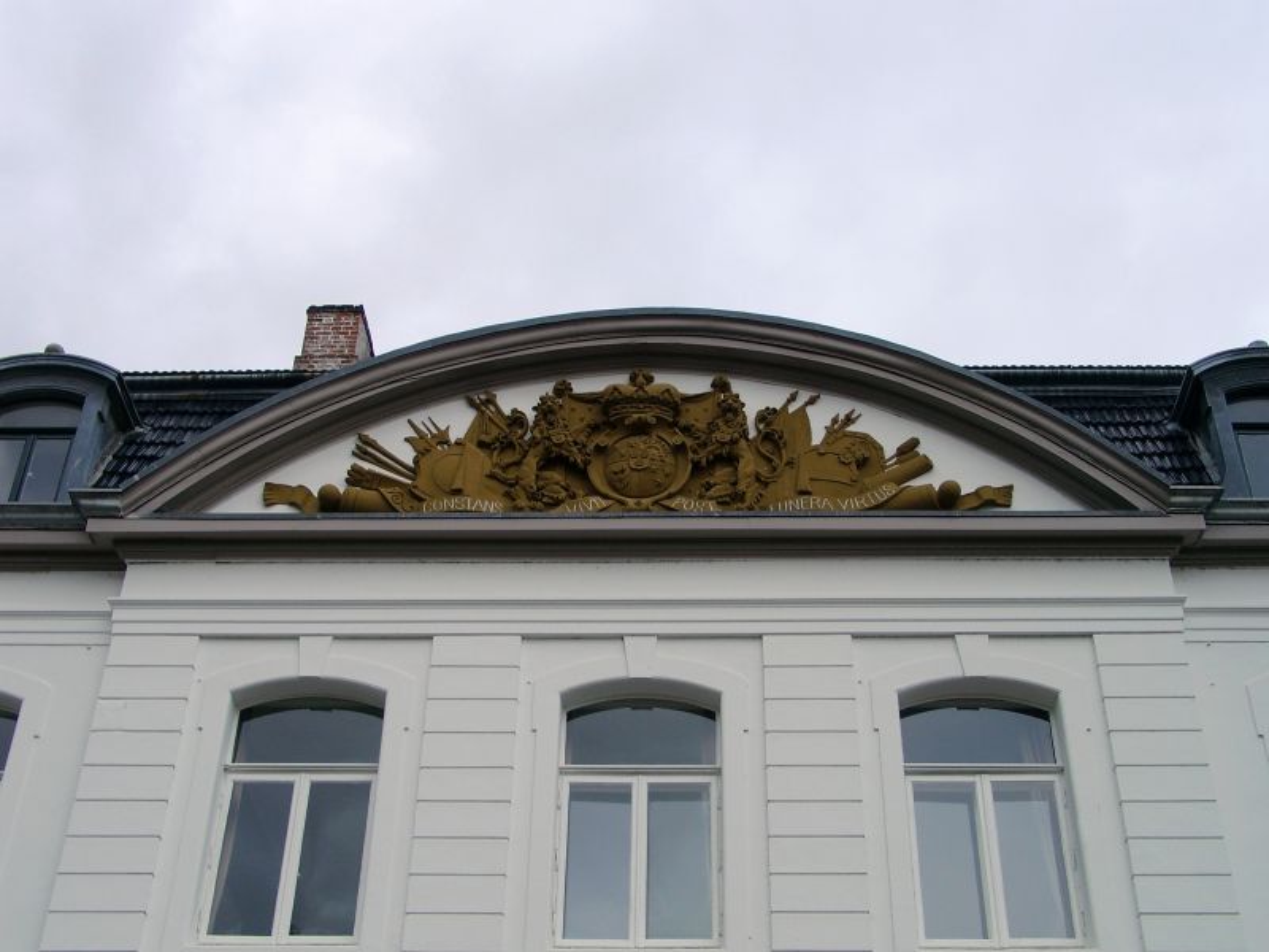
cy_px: 476
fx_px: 1723
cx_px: 634
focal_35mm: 47
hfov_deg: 40.4
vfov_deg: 30.9
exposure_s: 1/77.5
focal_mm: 9.82
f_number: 4
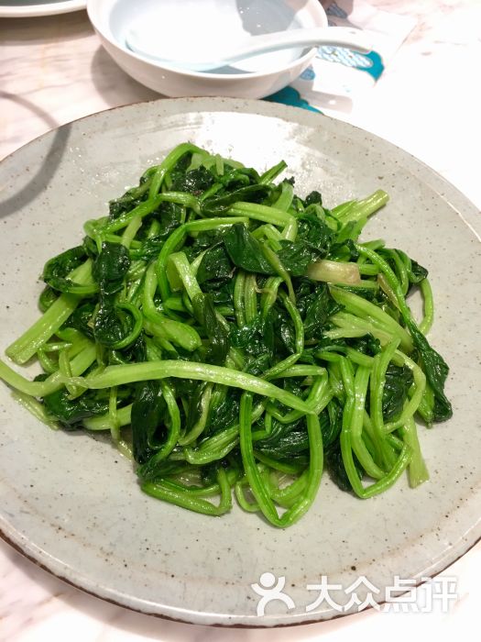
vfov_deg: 61.7
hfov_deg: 48.2
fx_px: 537
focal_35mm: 29
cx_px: 240
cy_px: 321
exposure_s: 1/17
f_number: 2.2
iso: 50
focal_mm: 4.15
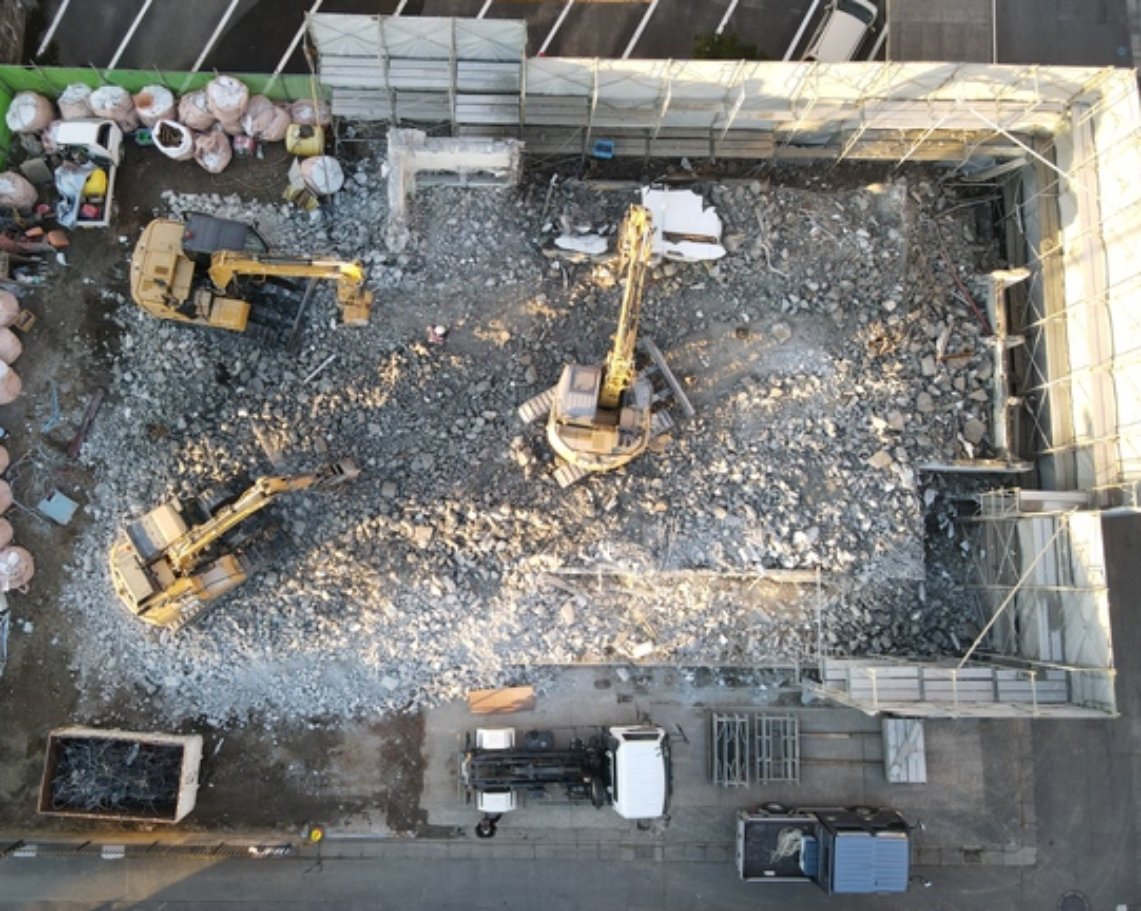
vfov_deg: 54.9
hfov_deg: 65.9
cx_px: 513
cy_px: 443
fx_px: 877
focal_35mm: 26
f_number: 2.8
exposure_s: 1/40
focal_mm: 4.5
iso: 100
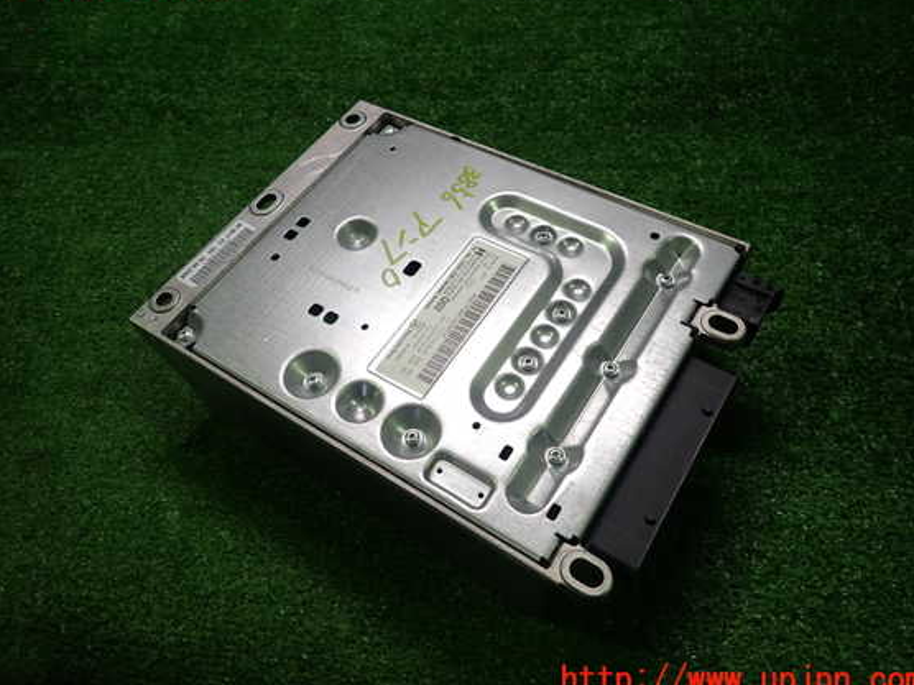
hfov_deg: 65.3
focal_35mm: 27
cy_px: 332
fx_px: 713
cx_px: 439
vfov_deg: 51.3
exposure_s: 1/80
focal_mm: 4.5
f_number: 2
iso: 200
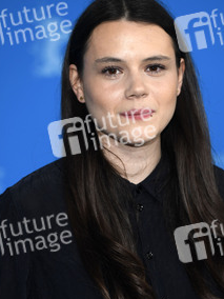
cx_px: 133
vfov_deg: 8.9
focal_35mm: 223
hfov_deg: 6.7
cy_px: 185
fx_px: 1924
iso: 640
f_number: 4
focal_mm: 165
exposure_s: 1/400
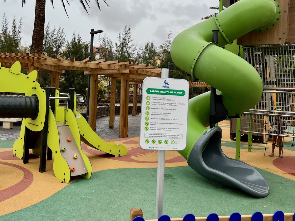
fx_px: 281
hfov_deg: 55.3
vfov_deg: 42.7
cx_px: 145
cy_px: 85
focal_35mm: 33
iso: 50
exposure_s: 1/3077
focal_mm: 5.7
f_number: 1.5
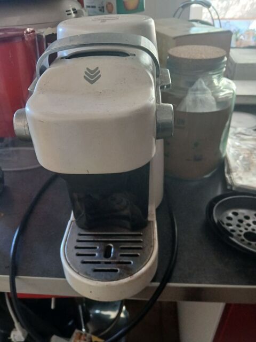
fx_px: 256
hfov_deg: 53.1
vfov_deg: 67.3
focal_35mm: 26
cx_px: 128
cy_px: 171
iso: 250
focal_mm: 3.98
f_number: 1.8
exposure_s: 1/25
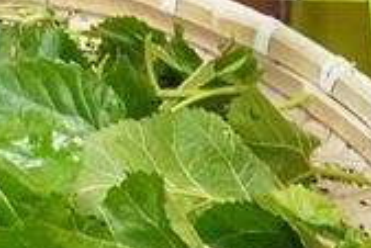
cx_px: -360
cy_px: -369
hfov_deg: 10.0
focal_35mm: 192
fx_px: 1980
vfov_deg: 6.8
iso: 1600
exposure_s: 1/50
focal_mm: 18
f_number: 4
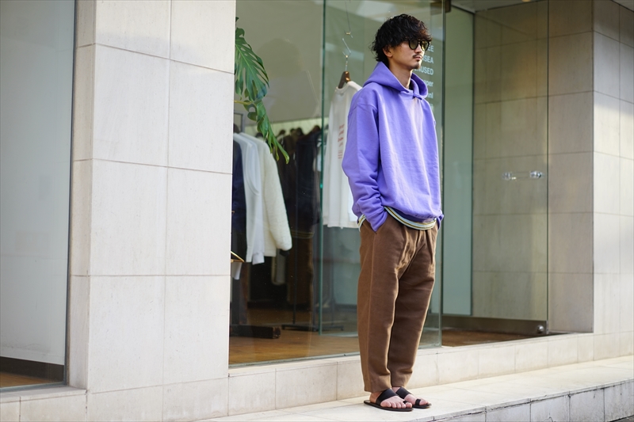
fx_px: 968
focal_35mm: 55
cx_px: 317
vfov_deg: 24.6
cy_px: 211
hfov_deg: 36.3
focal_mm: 55
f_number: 1.8
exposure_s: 1/250
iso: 100
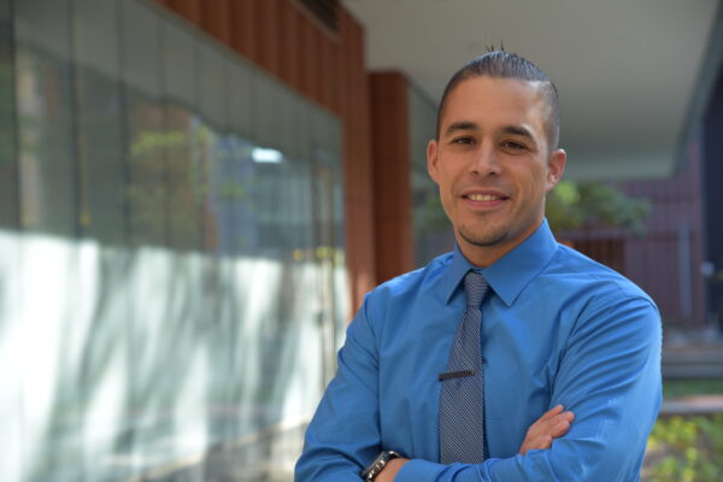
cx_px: 362
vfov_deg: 14.0
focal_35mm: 98
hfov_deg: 20.8
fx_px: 1968
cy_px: 241
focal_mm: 98
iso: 400
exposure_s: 1/125
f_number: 5.6
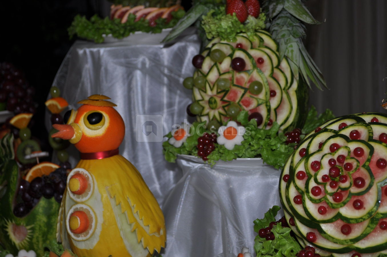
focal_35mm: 68
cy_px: 128
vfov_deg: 20.1
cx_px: 194
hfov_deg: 29.9
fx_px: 725
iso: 200
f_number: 5.3
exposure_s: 1/200
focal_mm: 45
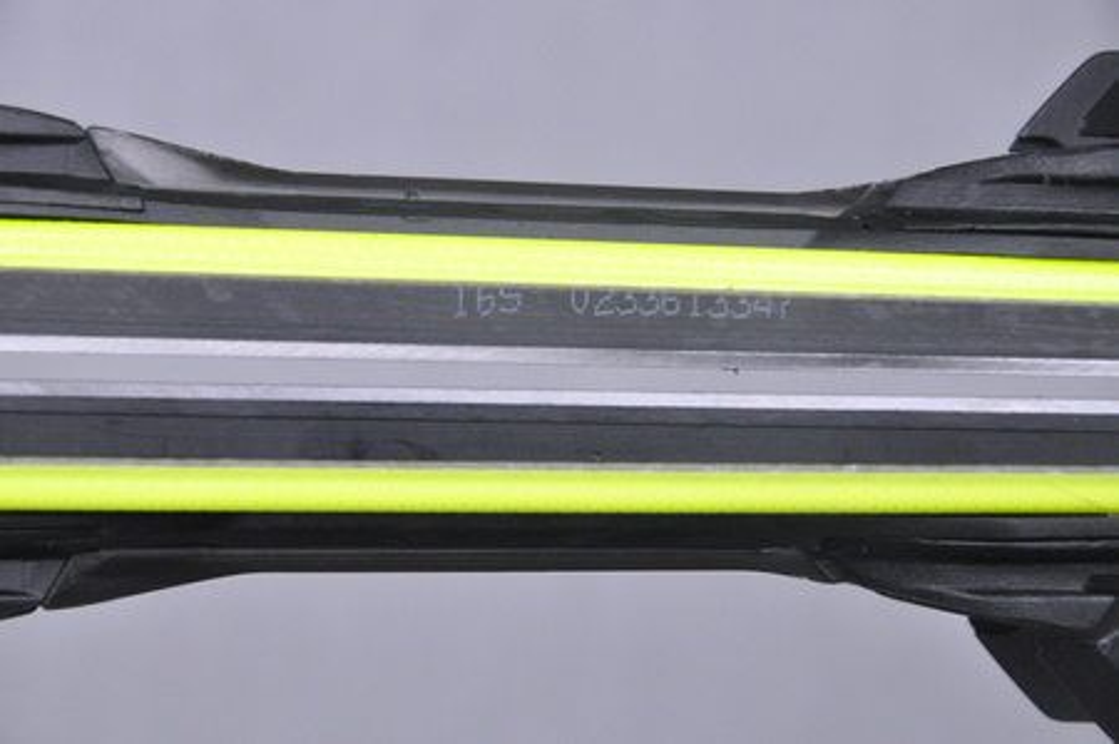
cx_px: 560
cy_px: 372
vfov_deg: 8.7
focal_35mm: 158
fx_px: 4890
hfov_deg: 13.1
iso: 3200
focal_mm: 105
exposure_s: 1/125
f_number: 9.5
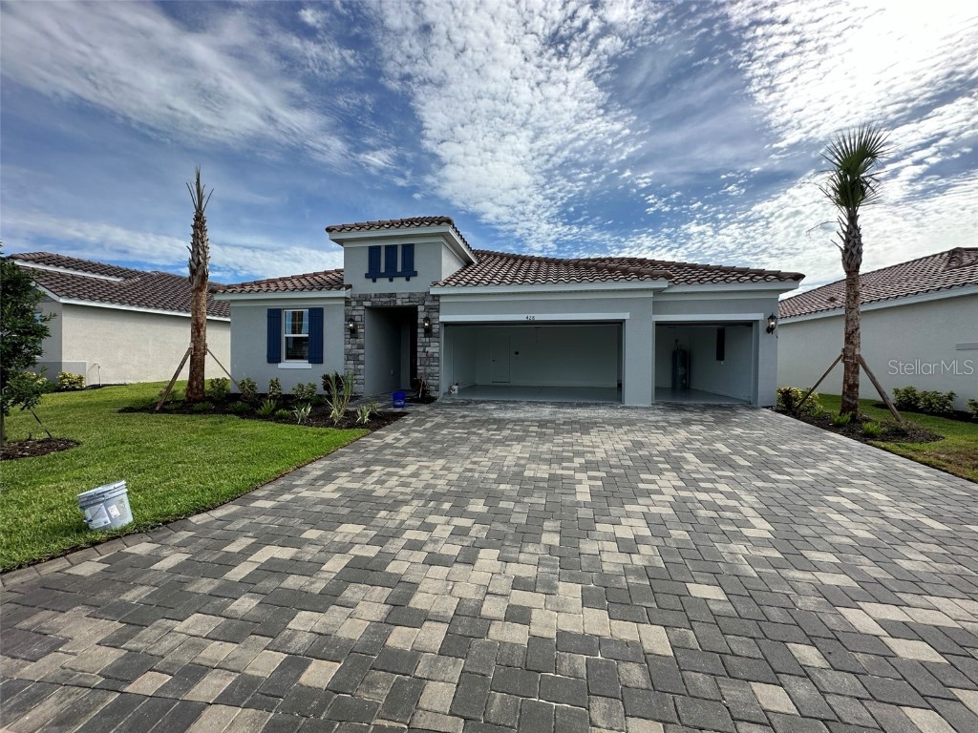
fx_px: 396
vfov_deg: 85.7
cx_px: 489
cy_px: 366
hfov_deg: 102.1
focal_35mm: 14
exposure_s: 1/1383
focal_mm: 2.22
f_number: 2.2
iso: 50
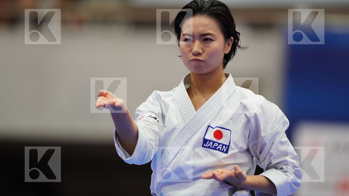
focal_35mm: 420
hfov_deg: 5.1
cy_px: 95
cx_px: 174
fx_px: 3886
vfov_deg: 2.9
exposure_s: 1/400
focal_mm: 400
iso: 1250
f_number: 2.8
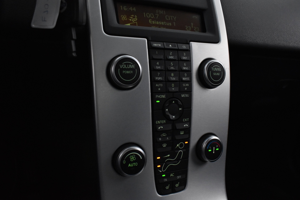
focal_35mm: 30
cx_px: 166
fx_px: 250
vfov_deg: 43.6
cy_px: 103
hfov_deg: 61.8
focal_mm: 18
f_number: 4.5
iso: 3200
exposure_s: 1/80
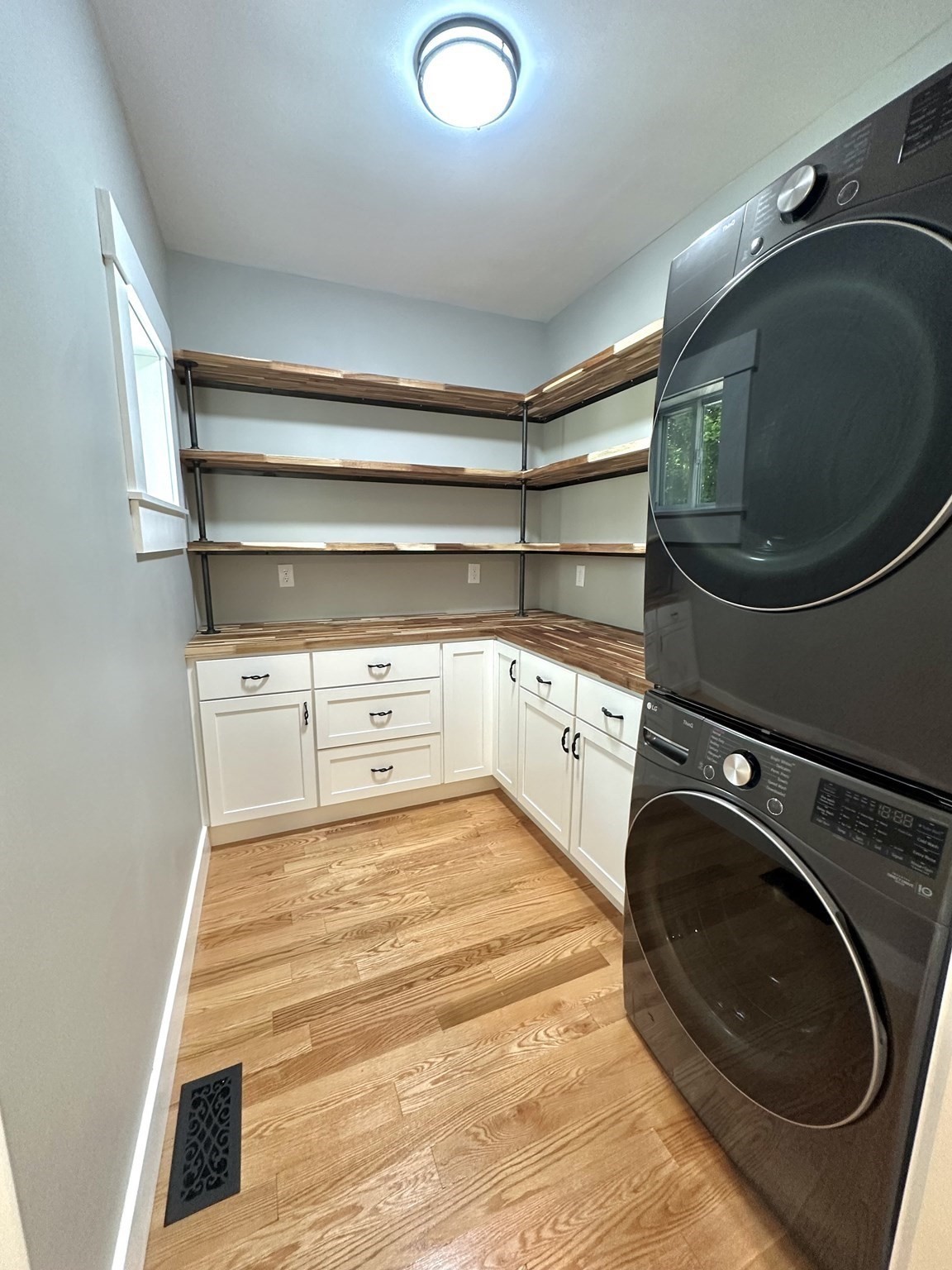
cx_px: 476
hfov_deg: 85.7
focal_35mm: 14
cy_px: 635
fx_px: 513
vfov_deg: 102.1
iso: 320
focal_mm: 2.22
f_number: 2.2
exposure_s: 1/60
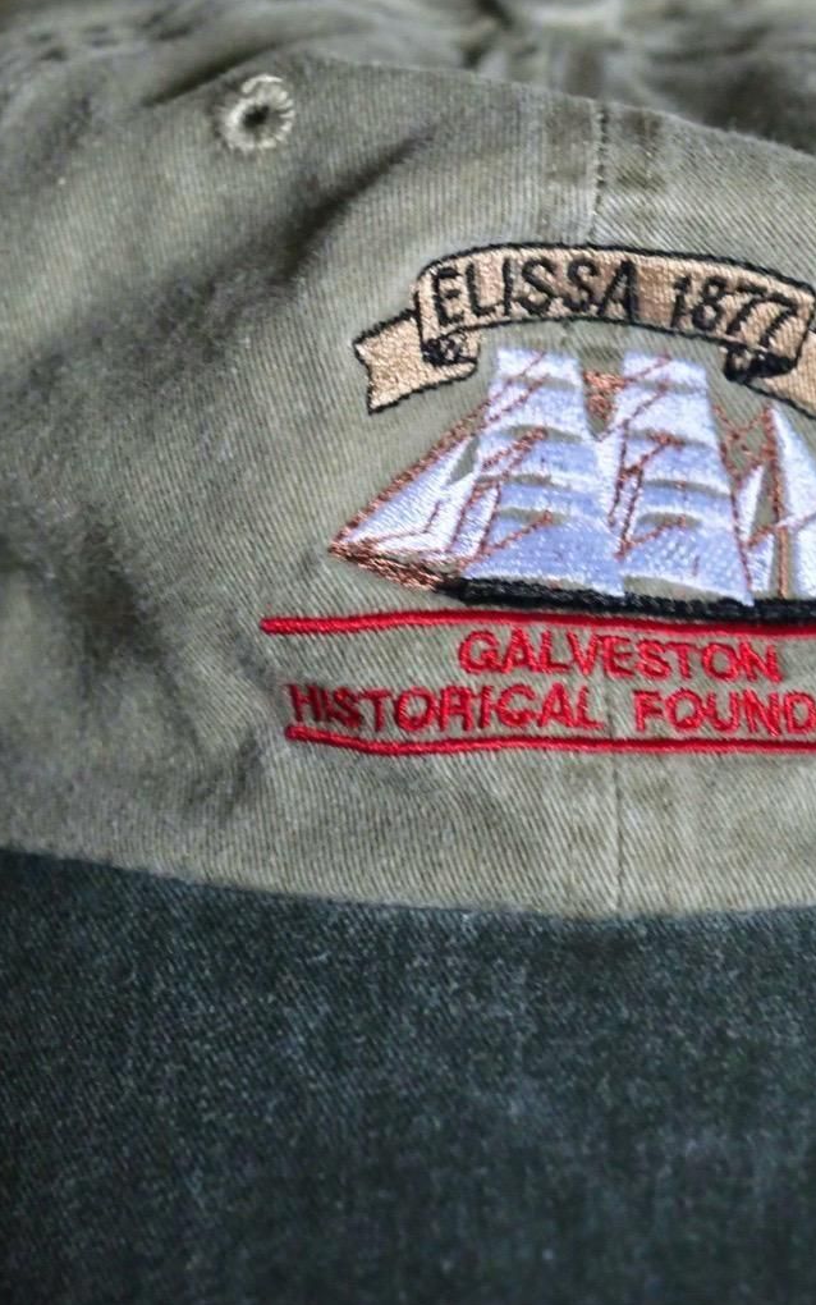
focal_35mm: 133
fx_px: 4730
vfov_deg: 15.7
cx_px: 583
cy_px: 502
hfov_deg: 9.8
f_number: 3.9
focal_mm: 50
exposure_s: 1/30
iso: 3200
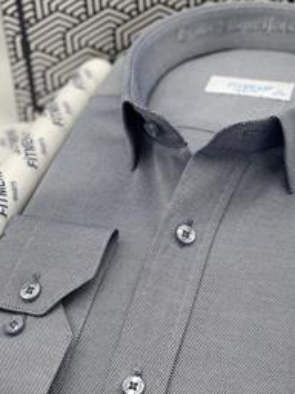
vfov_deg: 23.3
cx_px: 163
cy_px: 169
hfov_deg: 17.6
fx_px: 954
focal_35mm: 84
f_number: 2
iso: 32
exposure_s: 1/100
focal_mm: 6
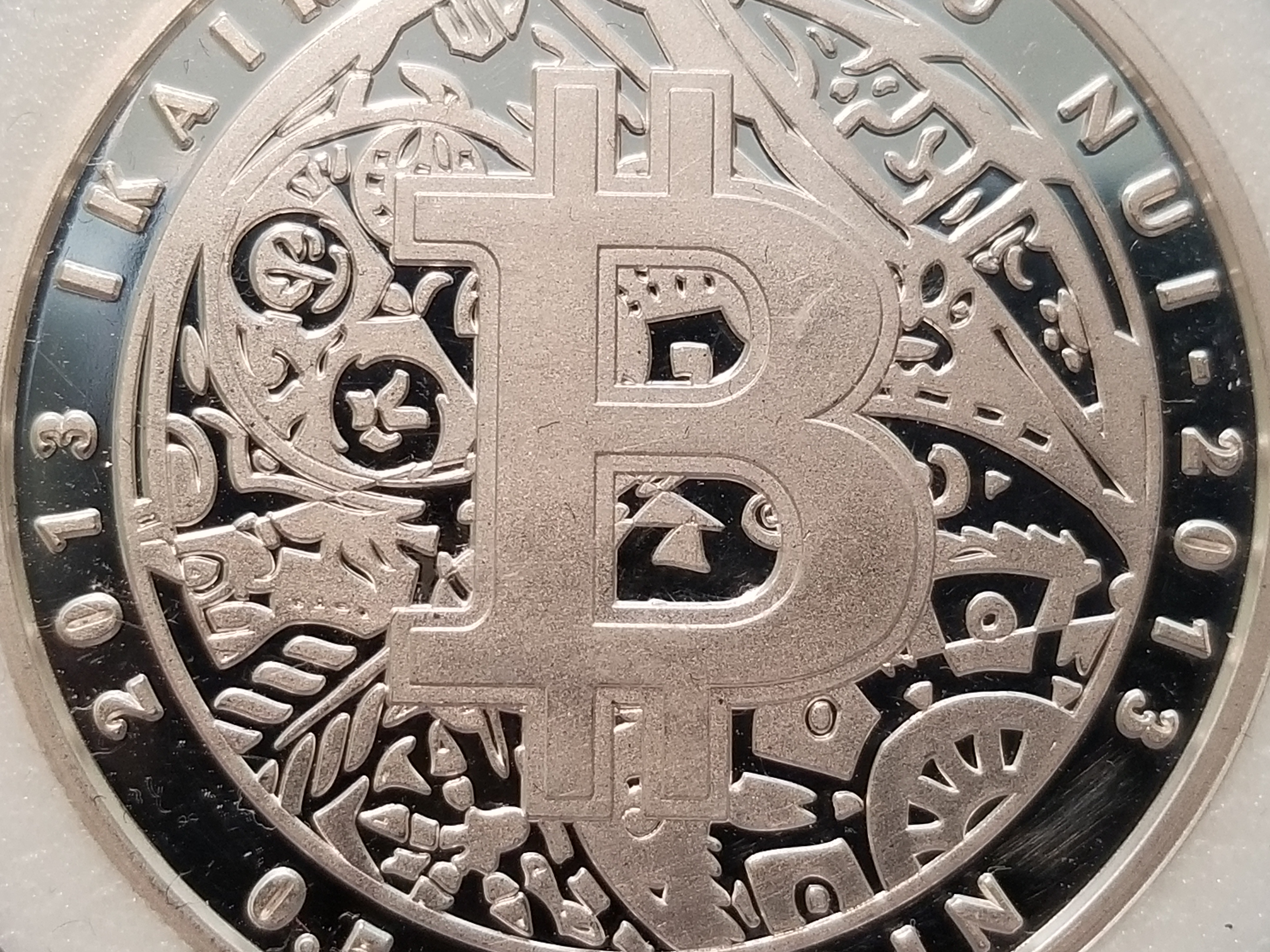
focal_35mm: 26
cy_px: 476
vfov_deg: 53.1
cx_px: 635
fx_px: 954
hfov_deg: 67.3
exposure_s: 1/60
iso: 160
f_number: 1.7
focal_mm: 4.25
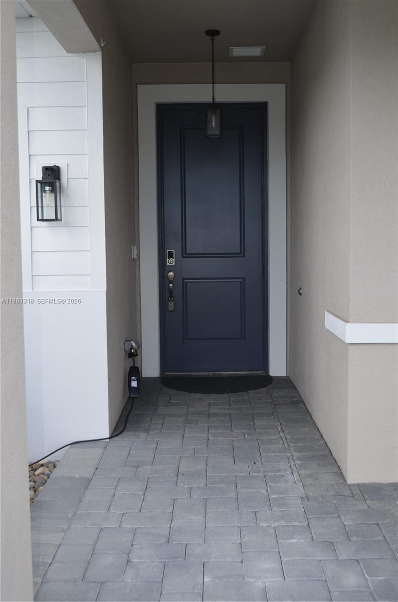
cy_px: 301
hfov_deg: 36.7
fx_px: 600
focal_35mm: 36
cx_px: 199
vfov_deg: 53.2
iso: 100
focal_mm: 24
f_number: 4
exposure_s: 1/200
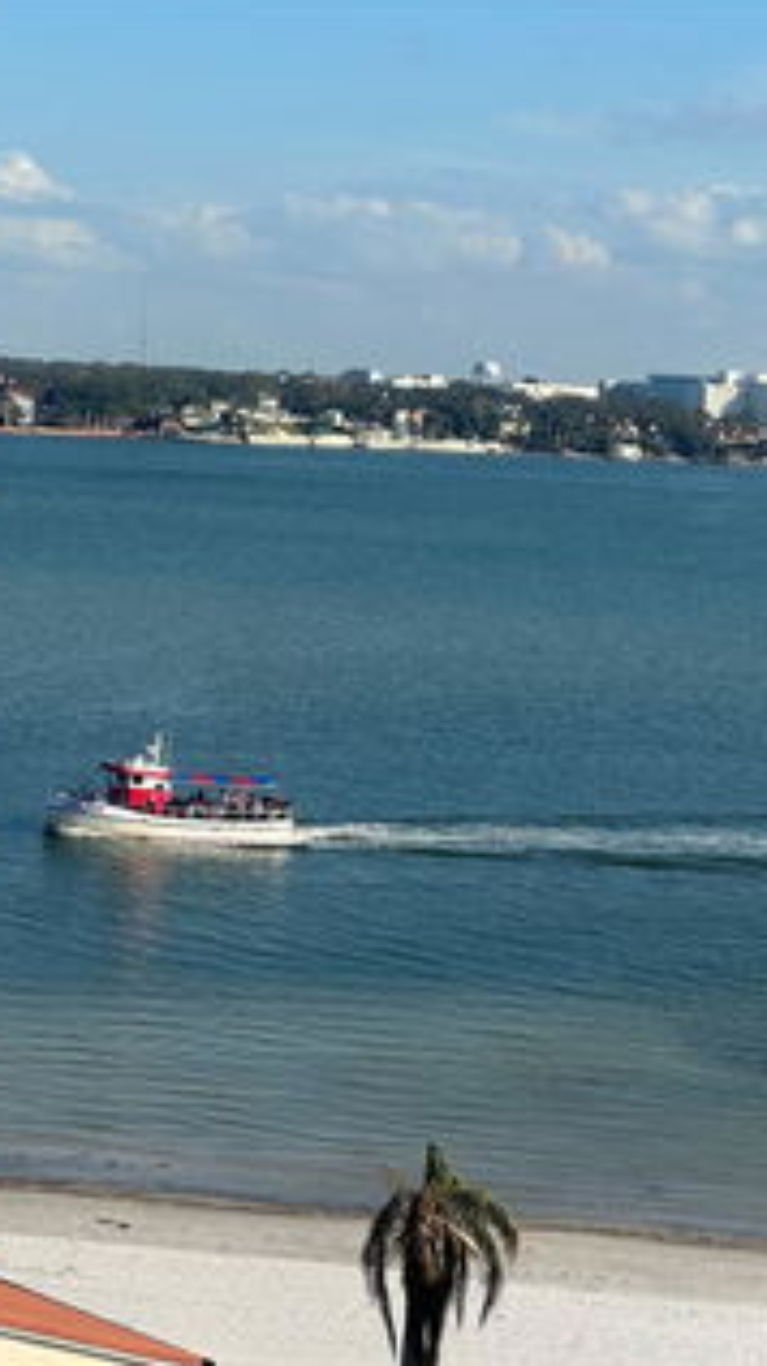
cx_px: 515
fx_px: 4091
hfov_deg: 10.7
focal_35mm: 113
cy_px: 685
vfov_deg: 19.0
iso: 32
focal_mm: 9
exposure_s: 1/758
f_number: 2.8
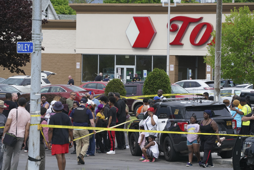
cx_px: 127
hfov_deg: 7.1
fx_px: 2053
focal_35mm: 291
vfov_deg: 4.7
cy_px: 85
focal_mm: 291
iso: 1600
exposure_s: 1/1600
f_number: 11
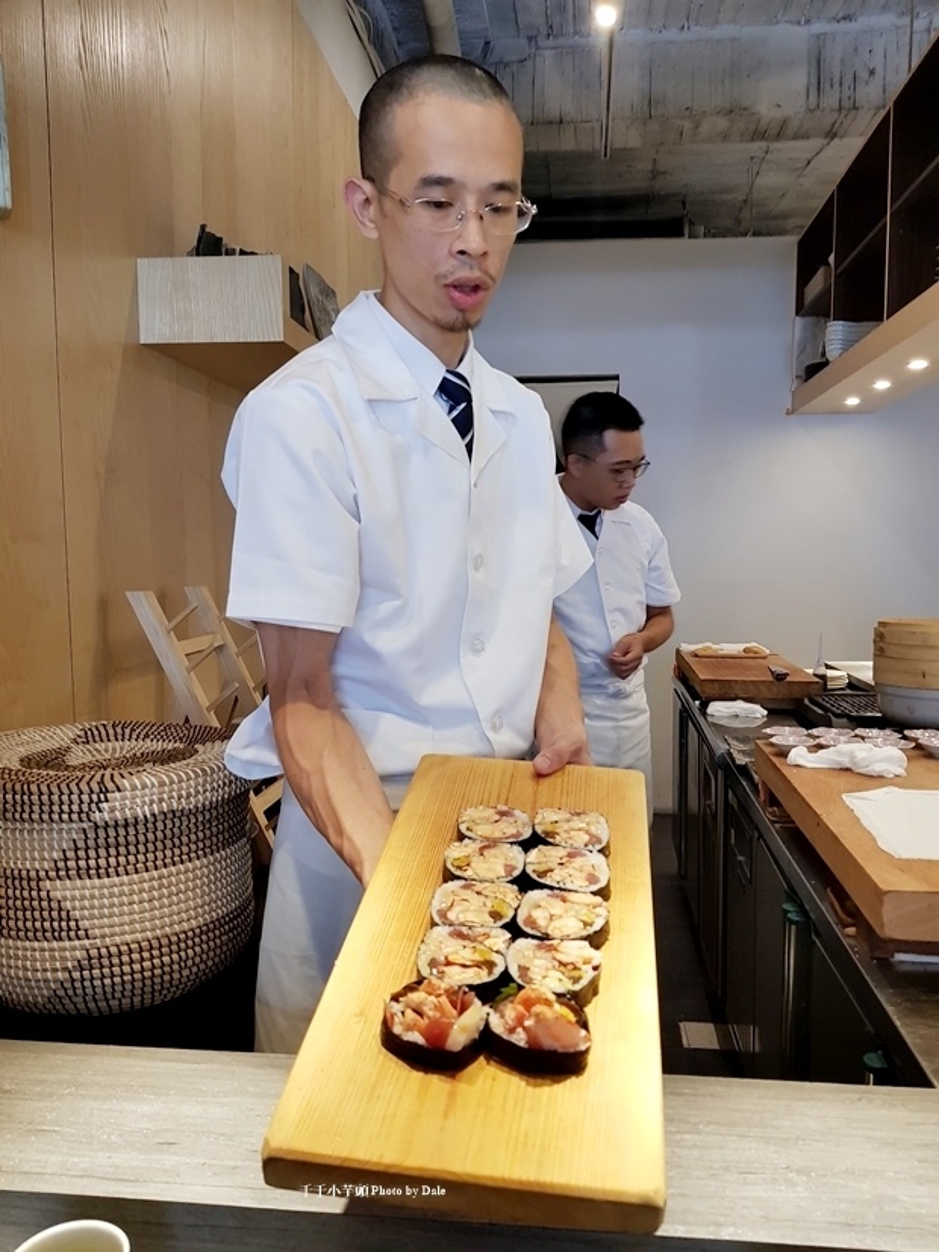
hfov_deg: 53.1
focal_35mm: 26
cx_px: 470
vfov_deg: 67.3
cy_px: 626
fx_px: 941
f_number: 1.7
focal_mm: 4.3
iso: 100
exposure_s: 1/60
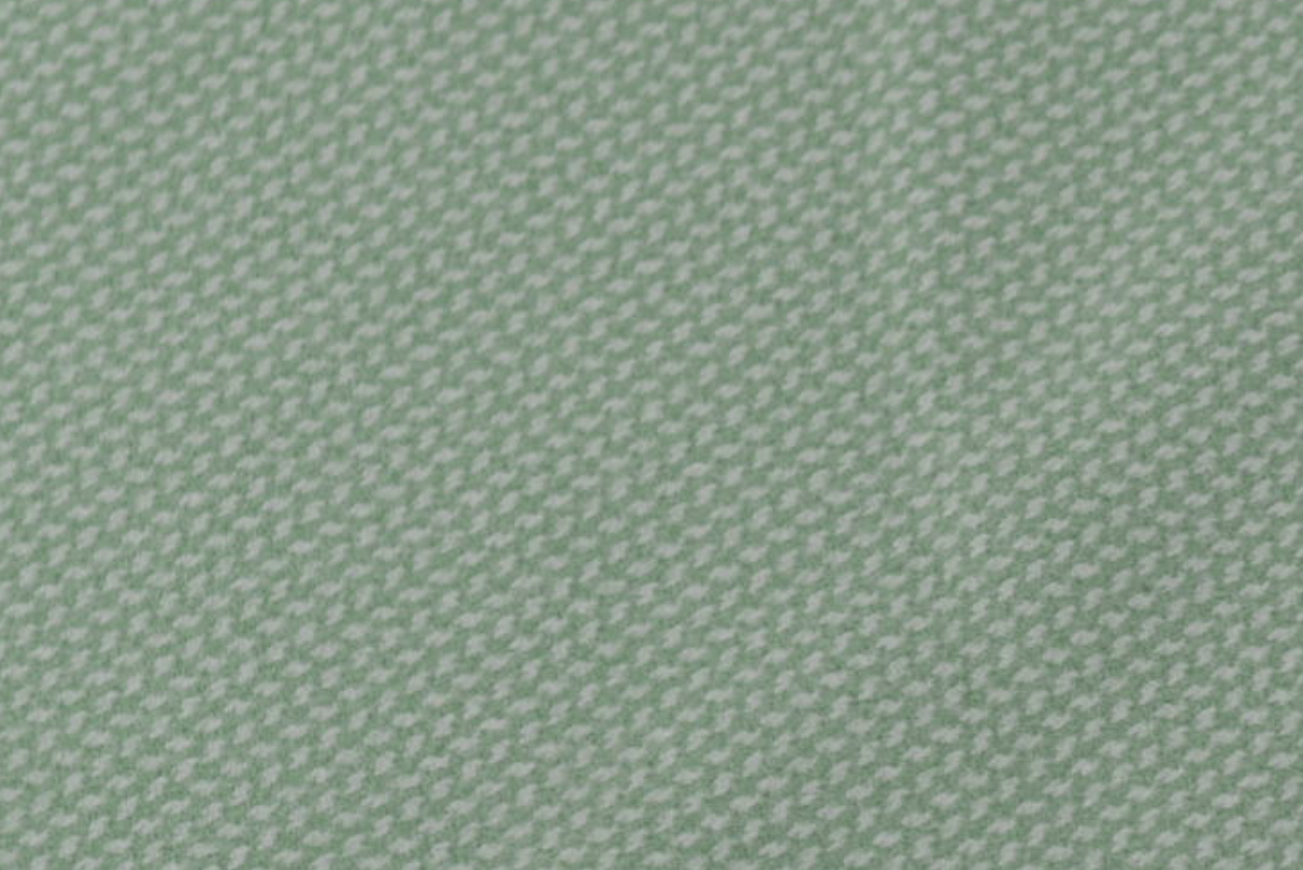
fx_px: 7493
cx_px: 1963
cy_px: 612
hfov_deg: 9.6
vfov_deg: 6.6
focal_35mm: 207
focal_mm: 50
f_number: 3.5
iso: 100
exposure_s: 1/320
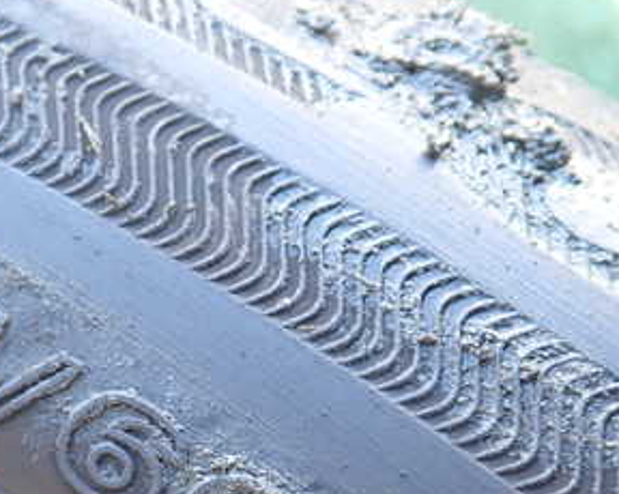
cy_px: 453
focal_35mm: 61
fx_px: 1117
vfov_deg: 24.2
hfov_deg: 30.0
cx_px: 99
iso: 200
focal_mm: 5.4
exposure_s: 1/60
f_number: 2.3
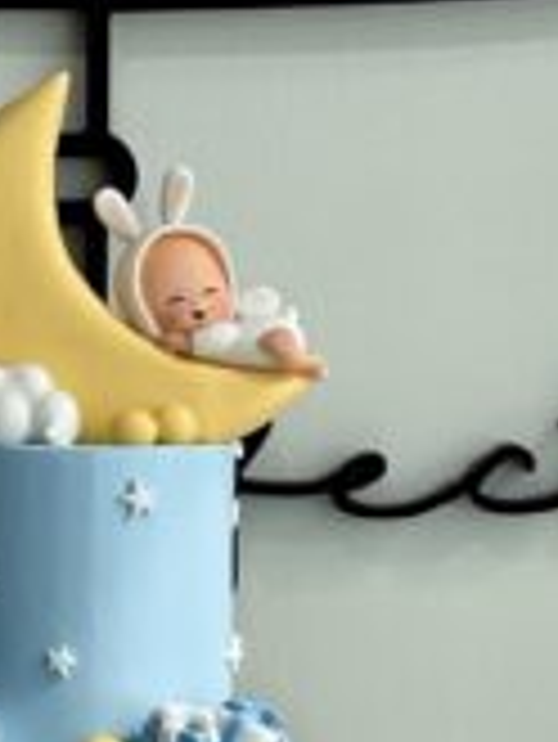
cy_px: 1086
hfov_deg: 7.2
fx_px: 4443
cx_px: 4
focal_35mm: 207
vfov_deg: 9.3
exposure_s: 1/407
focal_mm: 7.5
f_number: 2.2
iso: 32
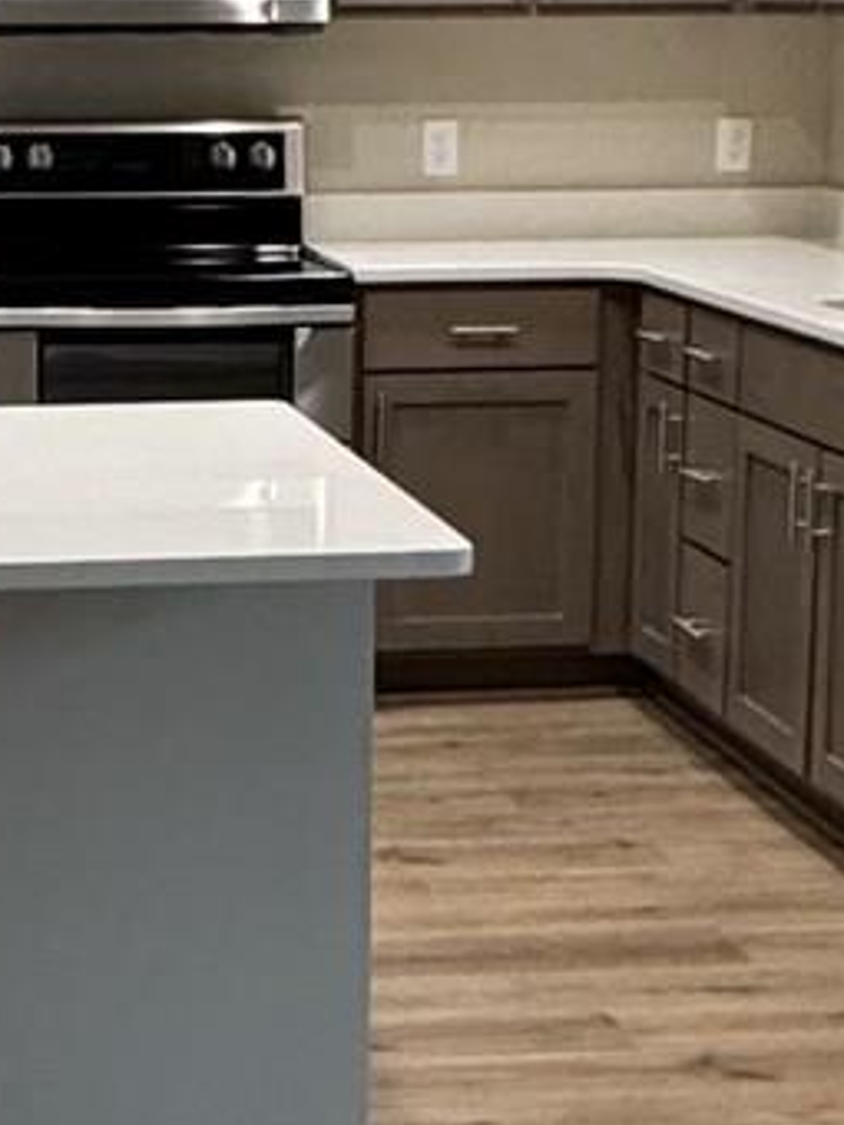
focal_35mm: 95
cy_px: 500
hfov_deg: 15.4
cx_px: 60
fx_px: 3088
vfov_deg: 20.6
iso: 320
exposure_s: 1/60
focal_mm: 2.22
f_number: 2.2
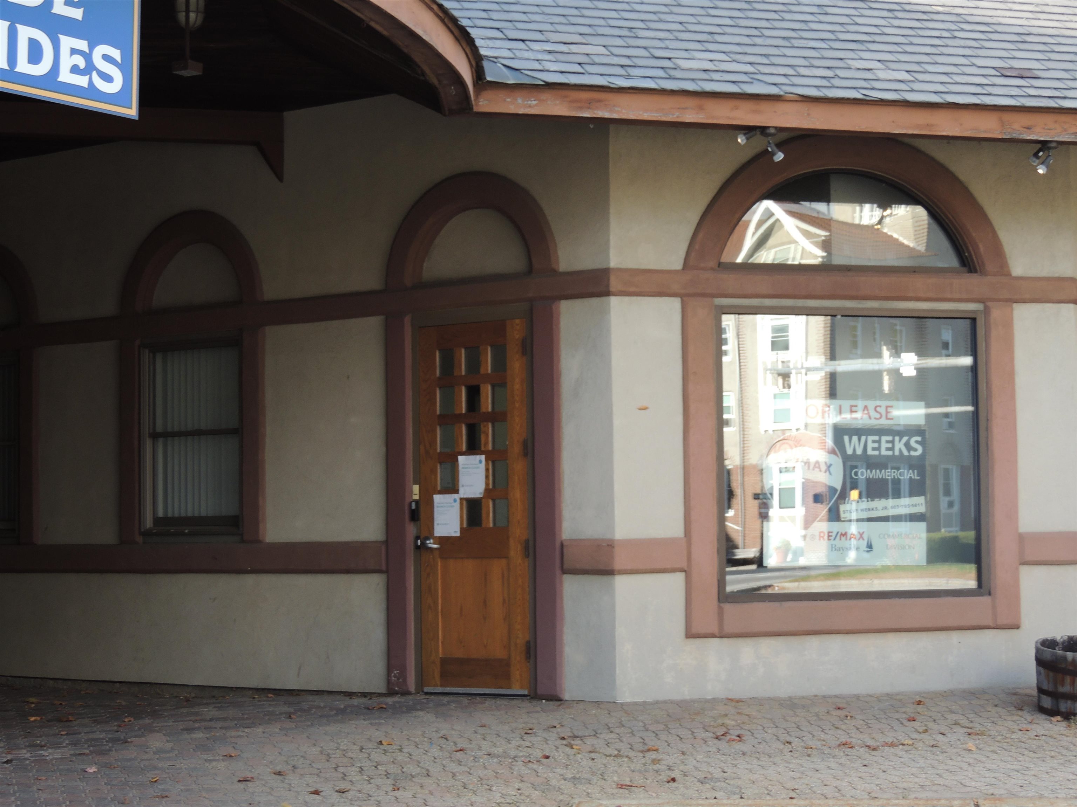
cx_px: 538
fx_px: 2178
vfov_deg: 21.0
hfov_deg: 27.8
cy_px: 404
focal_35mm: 70
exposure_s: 1/100
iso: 100
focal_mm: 12.4
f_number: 3.9
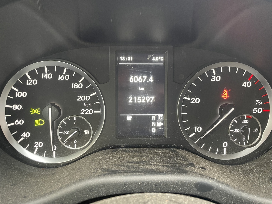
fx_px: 204
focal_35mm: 26
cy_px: 102
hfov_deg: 67.3
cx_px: 136
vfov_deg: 53.1
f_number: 1.6
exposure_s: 1/37
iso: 500
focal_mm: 4.2
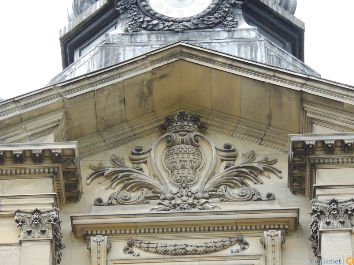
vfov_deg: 8.0
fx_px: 1892
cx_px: 177
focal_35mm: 185
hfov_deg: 10.7
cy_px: 132
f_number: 4.6
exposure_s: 1/500
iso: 250
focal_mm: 33
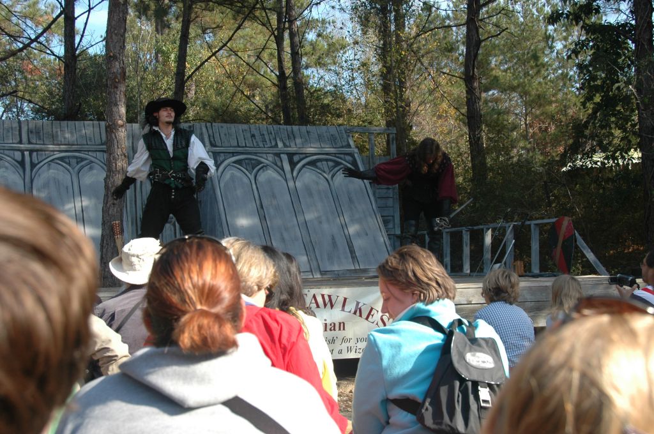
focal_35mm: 54
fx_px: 980
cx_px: 327
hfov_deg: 36.9
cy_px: 217
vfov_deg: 25.0
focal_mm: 36
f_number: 7.1
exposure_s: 1/200
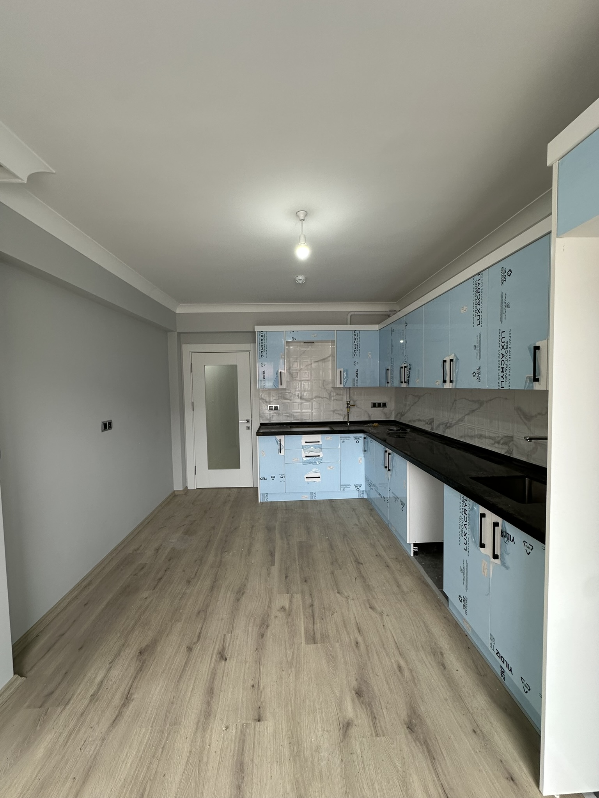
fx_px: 323
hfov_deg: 85.7
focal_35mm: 14
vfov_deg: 102.1
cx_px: 300
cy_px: 399
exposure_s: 1/100
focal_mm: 2.22
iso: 125
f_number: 2.2
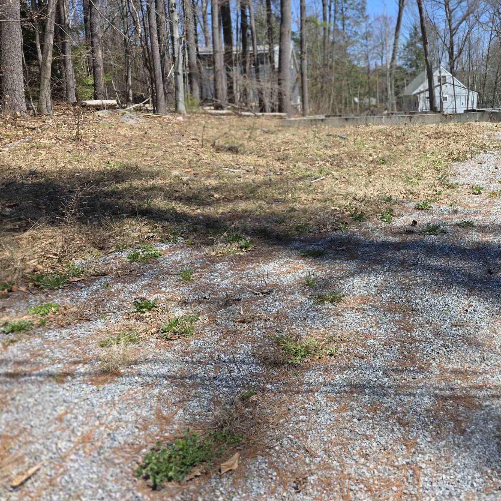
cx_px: 412
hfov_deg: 45.6
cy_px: 219
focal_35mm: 34
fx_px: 557
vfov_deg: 48.3
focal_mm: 6.3
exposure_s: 1/4434
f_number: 1.7
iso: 80
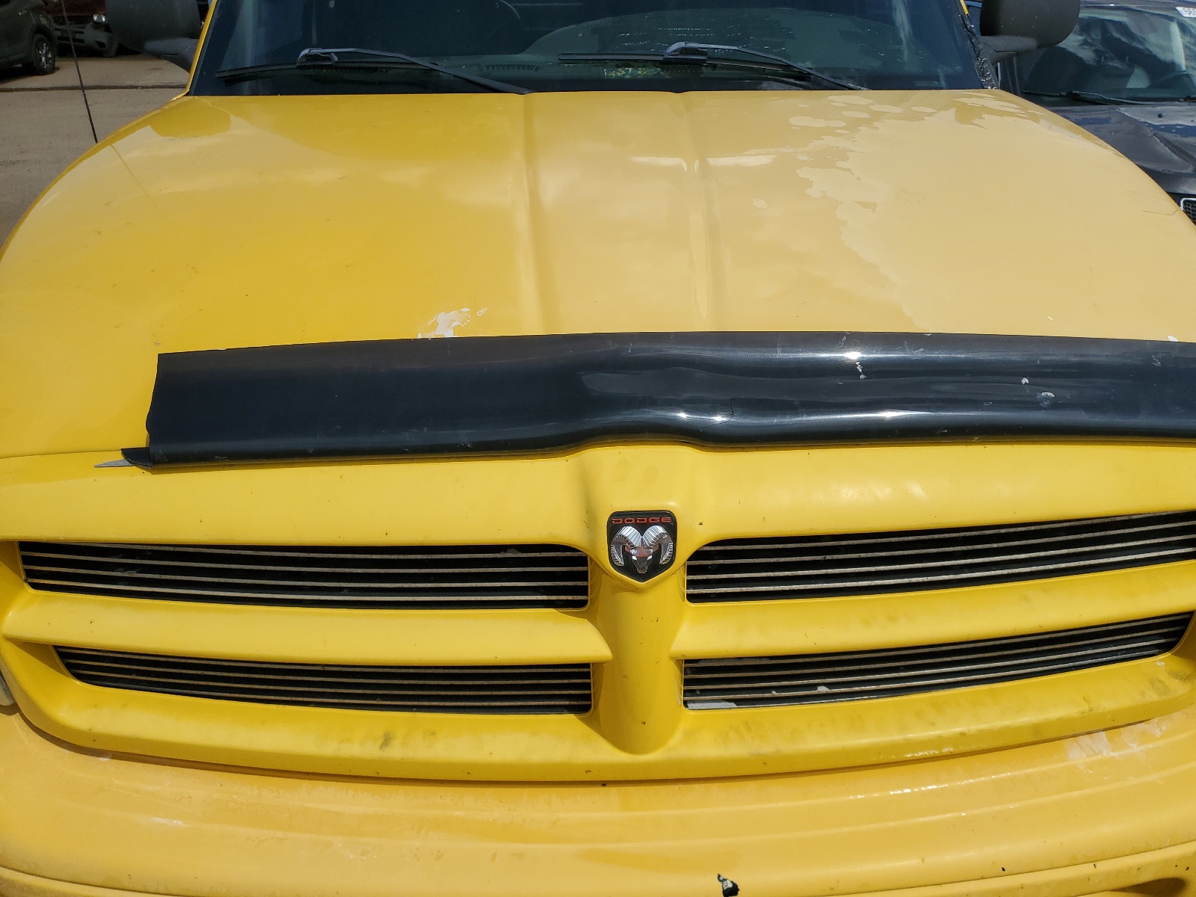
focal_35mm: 26
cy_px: 448
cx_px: 598
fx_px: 898
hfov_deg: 67.3
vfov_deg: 53.1
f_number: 1.5
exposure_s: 1/5000
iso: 50
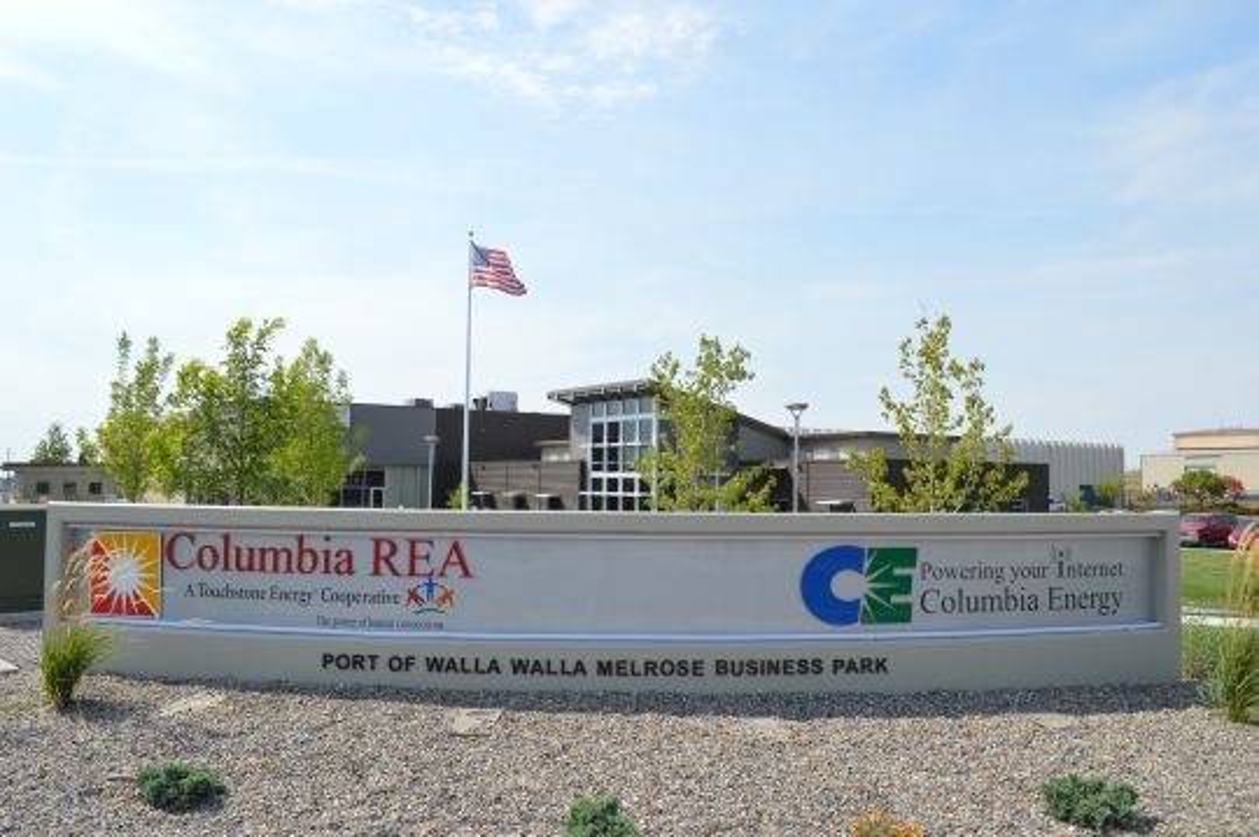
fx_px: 943
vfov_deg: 47.8
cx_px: 630
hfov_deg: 67.4
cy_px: 418
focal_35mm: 27
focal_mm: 18
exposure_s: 1/250
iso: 100
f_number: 8
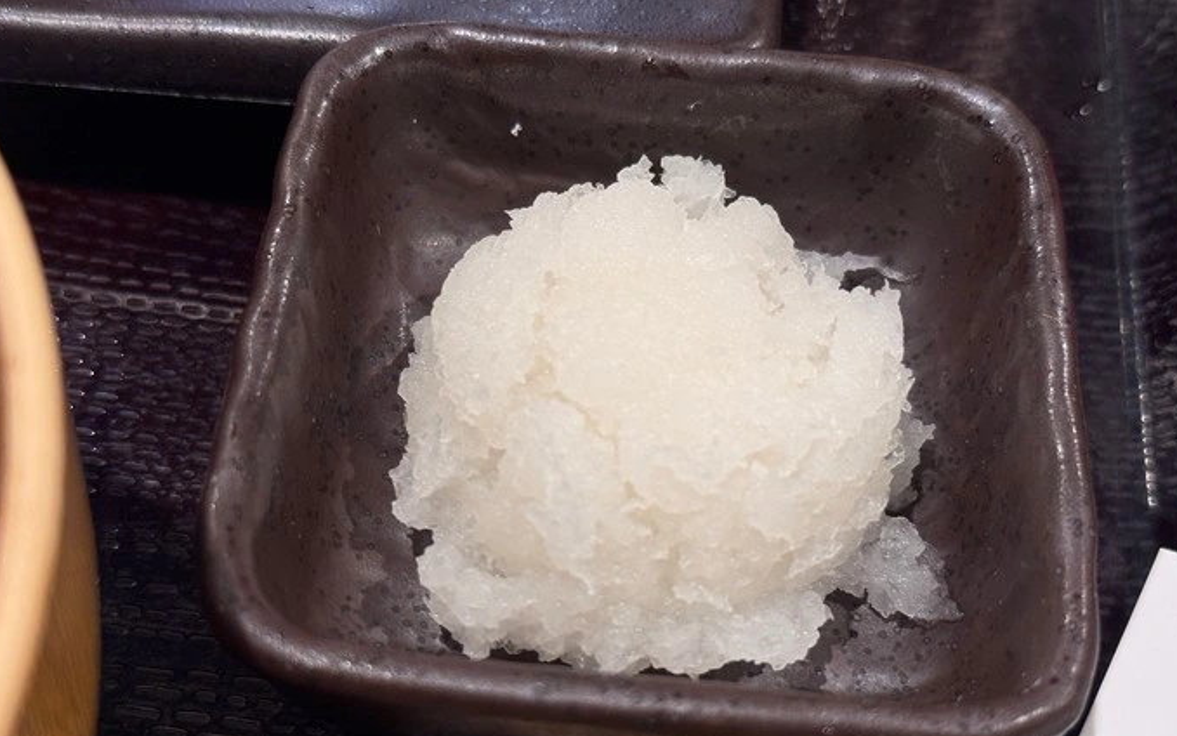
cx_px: 576
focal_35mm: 54
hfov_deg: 37.5
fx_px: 1732
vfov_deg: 24.0
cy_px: 411
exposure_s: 1/60
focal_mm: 6.76
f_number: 1.78
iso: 125
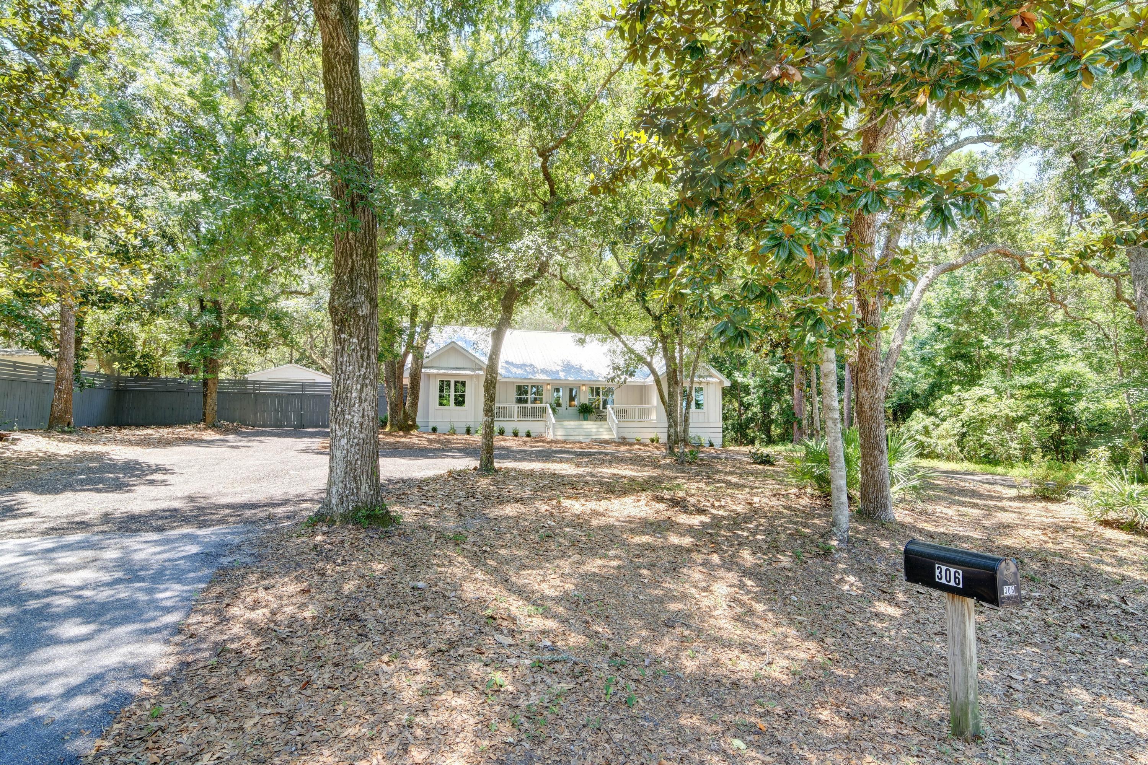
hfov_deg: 96.7
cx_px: 574
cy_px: 382
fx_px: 510
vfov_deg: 73.7
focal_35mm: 16
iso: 100
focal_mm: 11
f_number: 14
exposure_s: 1/60
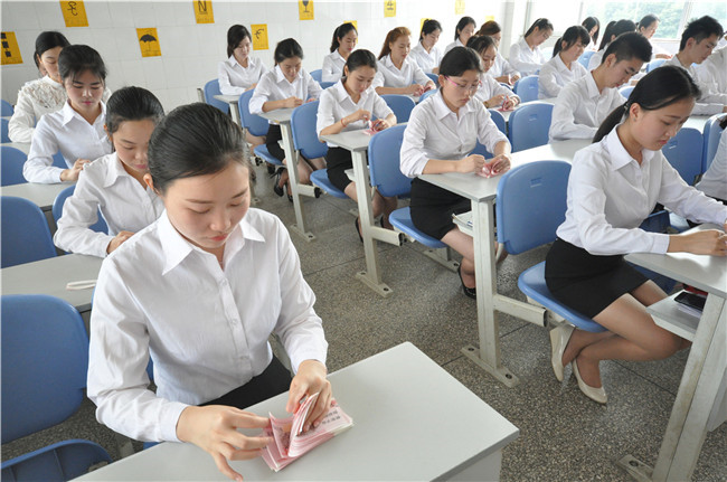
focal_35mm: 26
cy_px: 241
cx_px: 364
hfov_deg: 70.5
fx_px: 514
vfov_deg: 50.2
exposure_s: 1/160
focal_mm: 17
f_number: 6.3
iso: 1600
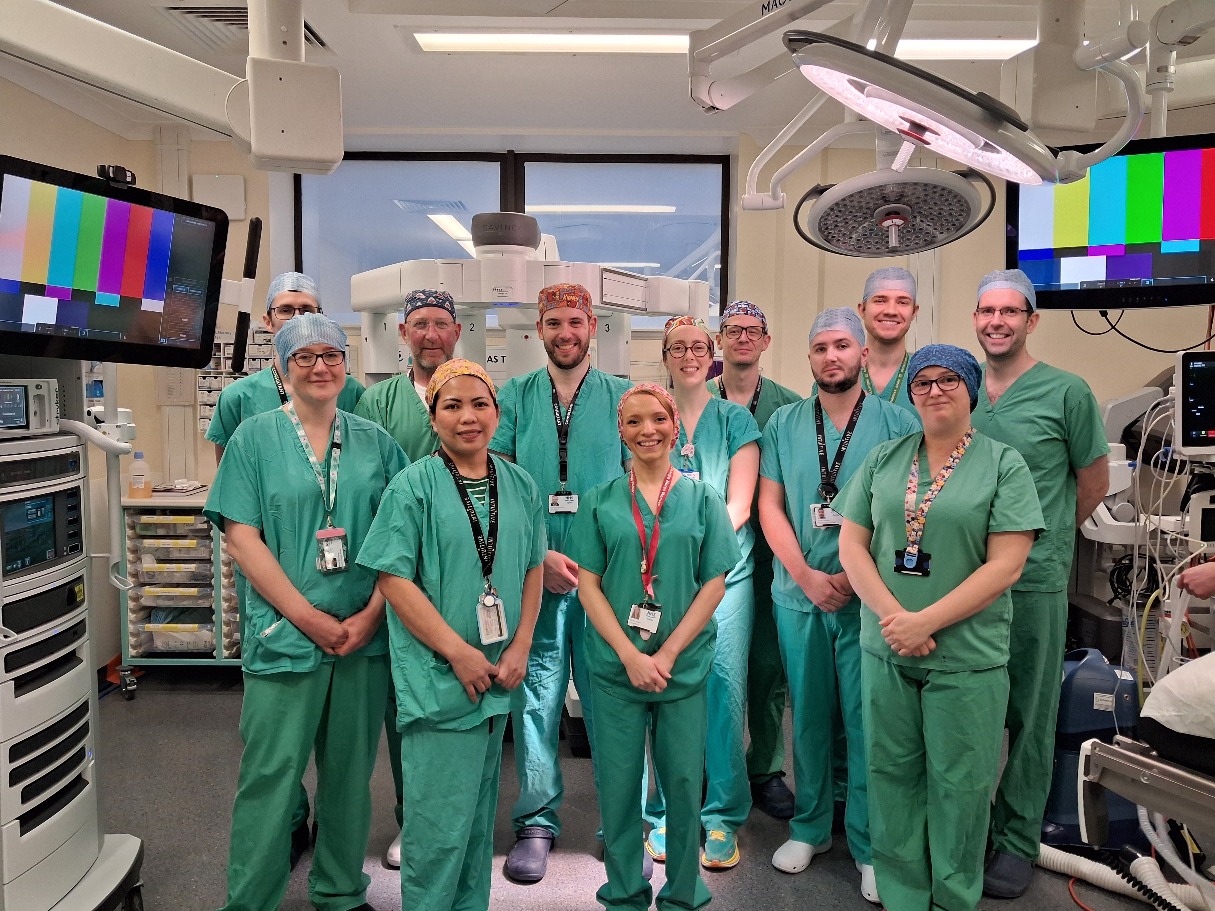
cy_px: 456
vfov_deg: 51.4
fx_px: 948
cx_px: 608
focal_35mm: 27
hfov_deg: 65.3
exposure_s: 1/100
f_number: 1.8
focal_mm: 4
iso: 250
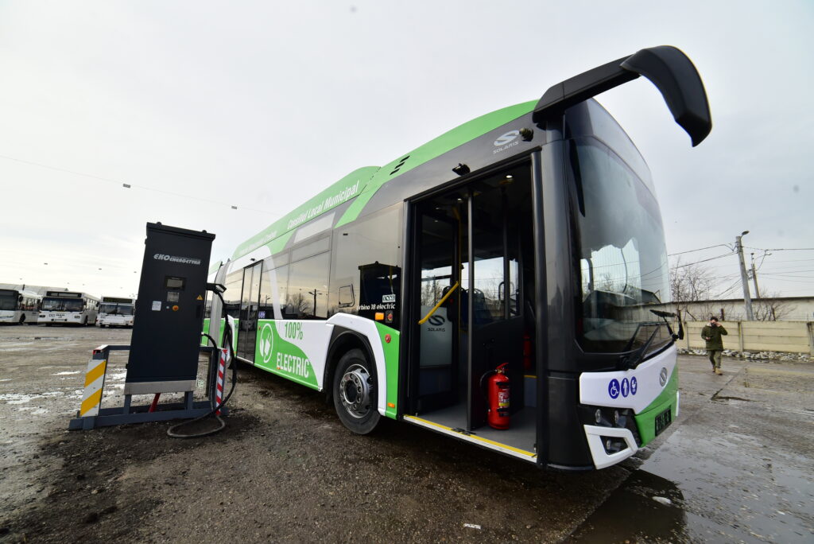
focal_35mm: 14
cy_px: 272
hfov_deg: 104.2
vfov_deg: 81.3
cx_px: 407
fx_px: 317
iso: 1600
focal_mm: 14
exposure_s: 1/2500
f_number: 9
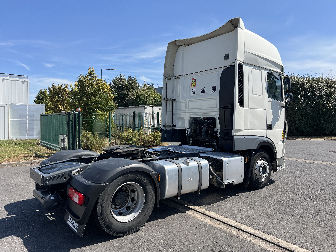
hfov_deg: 67.3
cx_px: 168
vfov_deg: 53.1
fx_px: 252
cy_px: 126
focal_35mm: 26
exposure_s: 1/3460
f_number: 1.5
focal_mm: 5.7
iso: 50
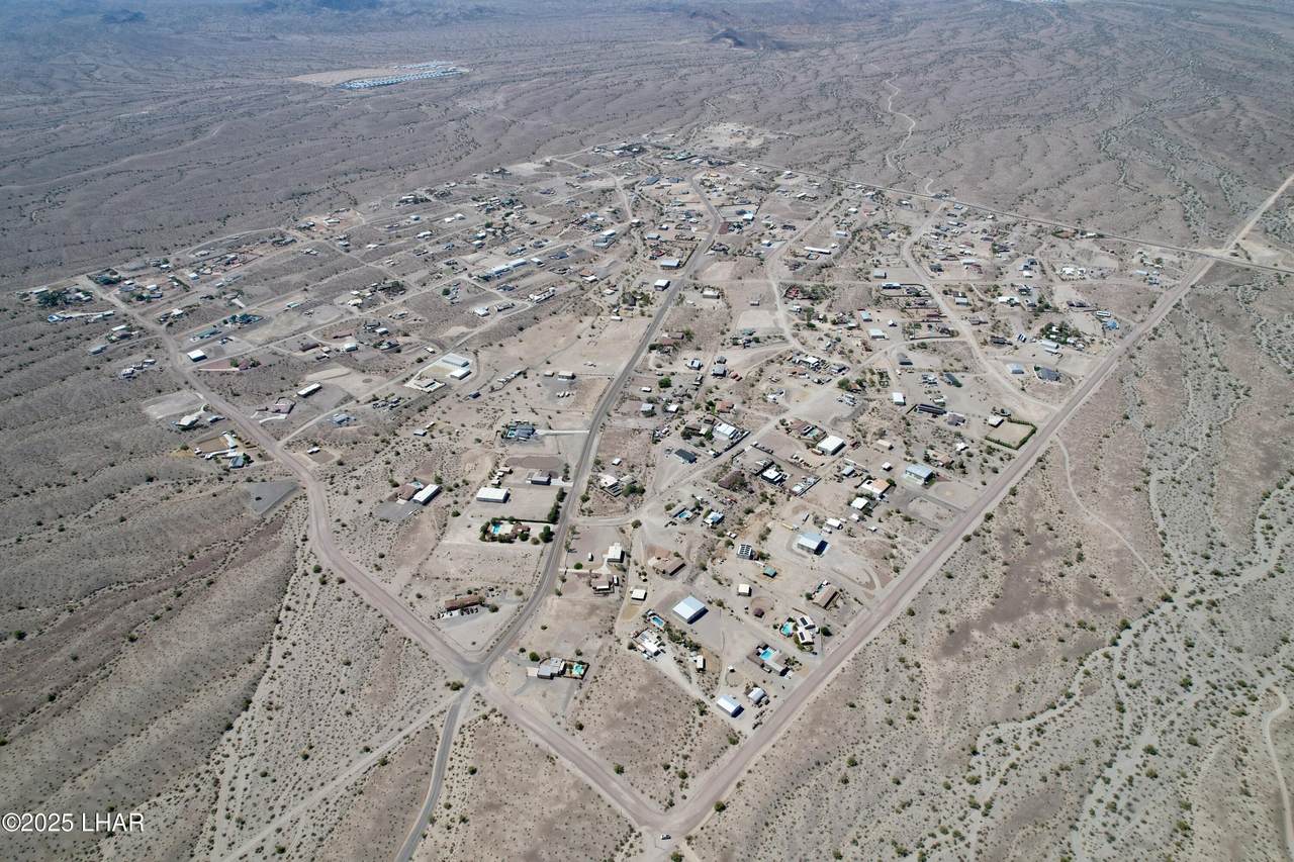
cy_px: 431
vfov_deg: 57.2
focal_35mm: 22
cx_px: 647
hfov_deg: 78.6
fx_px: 791
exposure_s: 1/2500
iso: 100
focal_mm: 8.38
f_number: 2.8
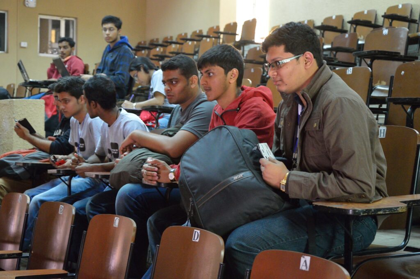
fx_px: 734
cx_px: 210
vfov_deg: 21.5
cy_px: 140
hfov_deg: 31.9
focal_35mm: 63
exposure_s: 1/30
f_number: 4.8
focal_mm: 42
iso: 3200
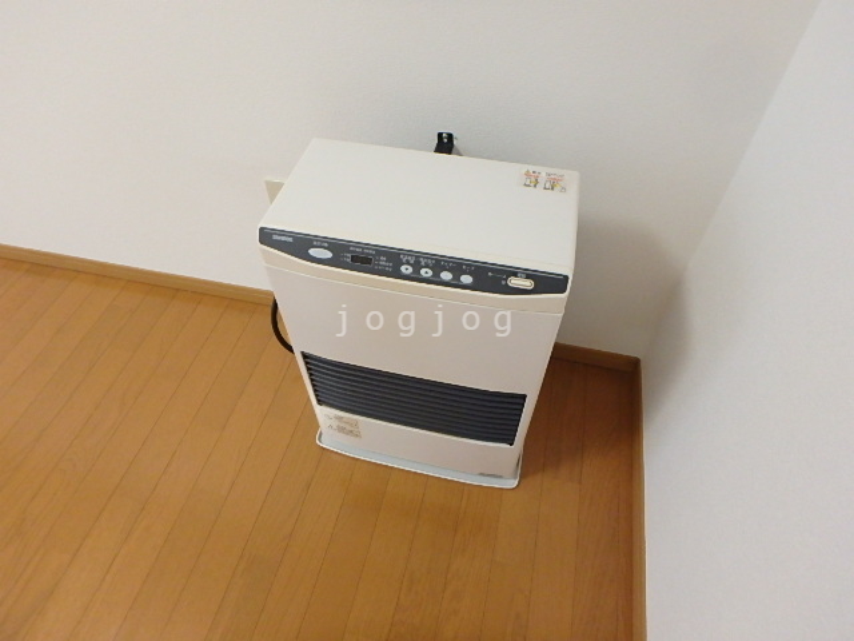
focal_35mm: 21
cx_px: 427
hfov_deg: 79.0
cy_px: 320
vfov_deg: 63.4
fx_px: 518
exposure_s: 1/20
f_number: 3.5
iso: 800
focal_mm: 3.7
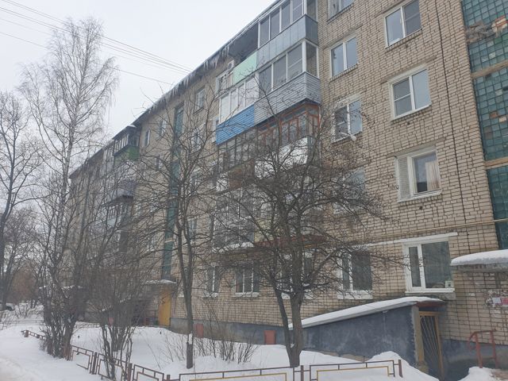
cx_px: 254
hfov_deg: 67.3
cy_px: 190
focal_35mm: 26
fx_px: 382
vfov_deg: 53.1
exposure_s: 1/622
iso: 50
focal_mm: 4.3
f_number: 2.4
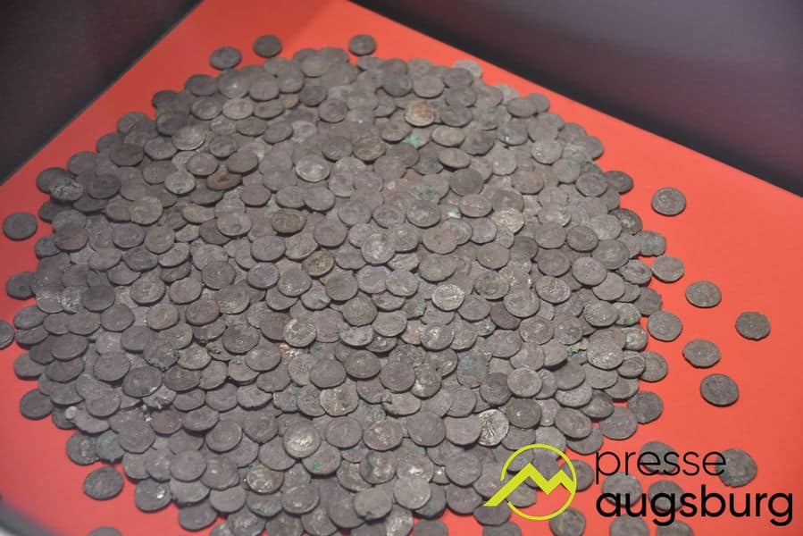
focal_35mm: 78
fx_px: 1740
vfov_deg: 17.5
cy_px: 268
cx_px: 402
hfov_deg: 26.0
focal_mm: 52
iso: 1000
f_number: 3.8
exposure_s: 1/80
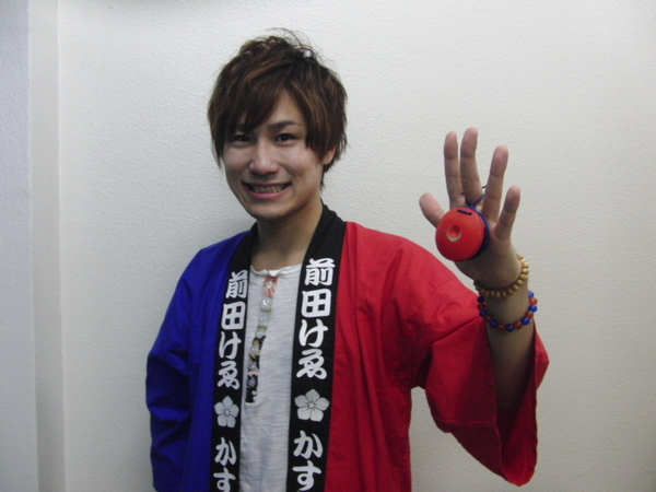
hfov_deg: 50.1
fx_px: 701
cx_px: 328
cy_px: 246
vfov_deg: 38.7
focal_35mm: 37
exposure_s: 1/20
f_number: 3.6
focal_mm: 6.42
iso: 400
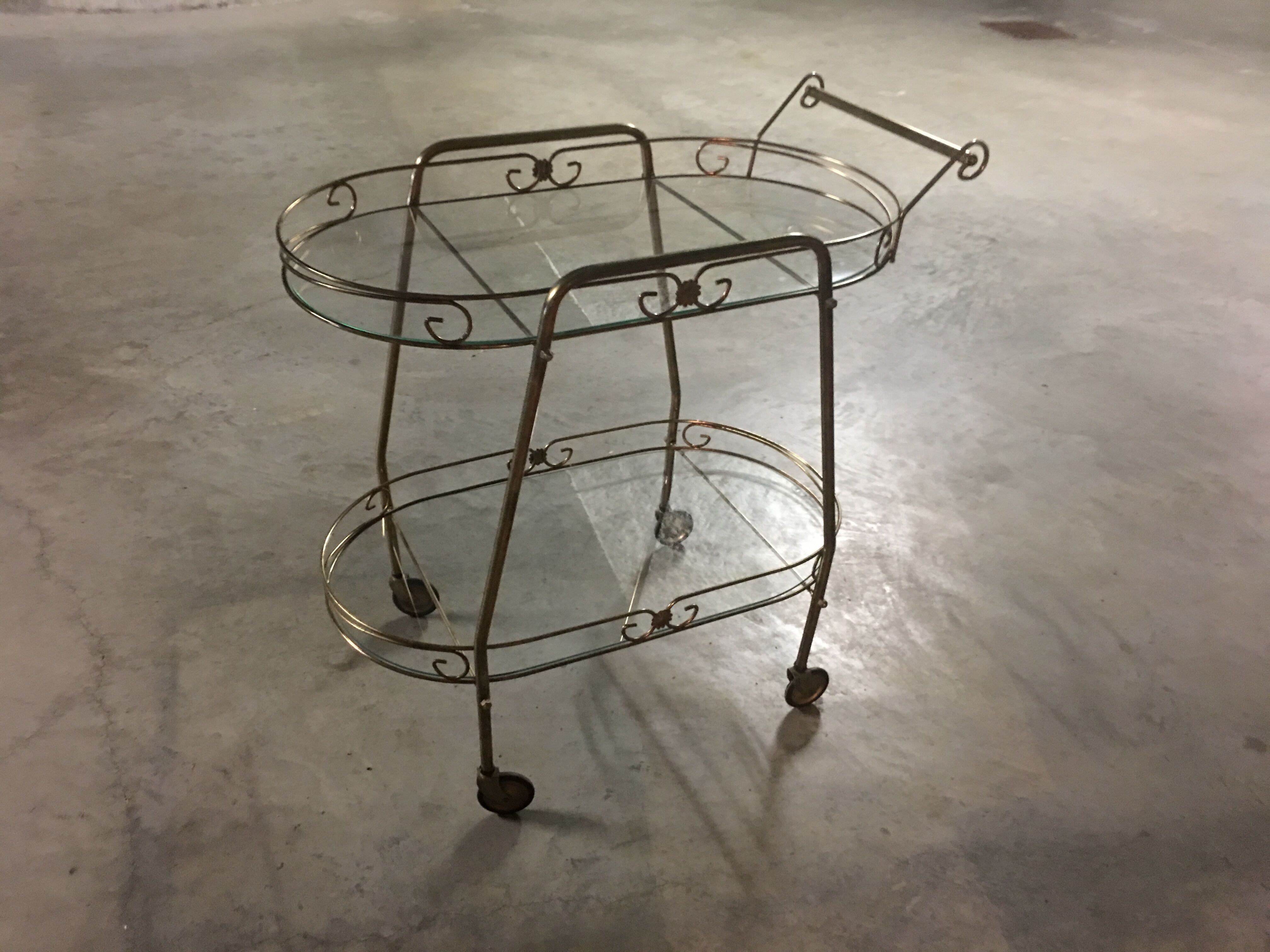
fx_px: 1064
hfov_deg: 61.7
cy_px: 476
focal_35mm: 29
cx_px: 635
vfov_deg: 48.2
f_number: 2.2
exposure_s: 1/4
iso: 100
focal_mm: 4.15
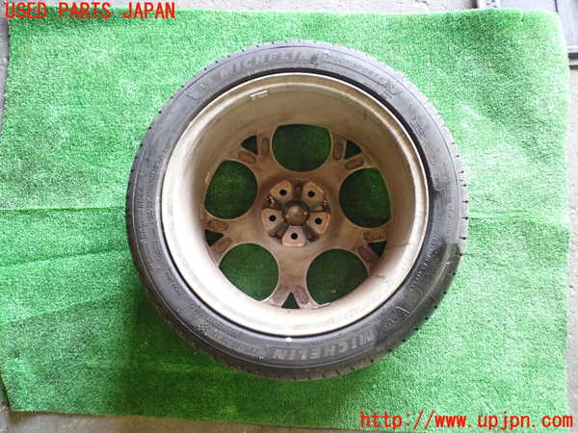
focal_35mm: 32
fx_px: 534
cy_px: 216
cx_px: 289
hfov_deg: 56.8
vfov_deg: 44.2
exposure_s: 1/30
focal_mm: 5.79
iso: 500
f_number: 2.4
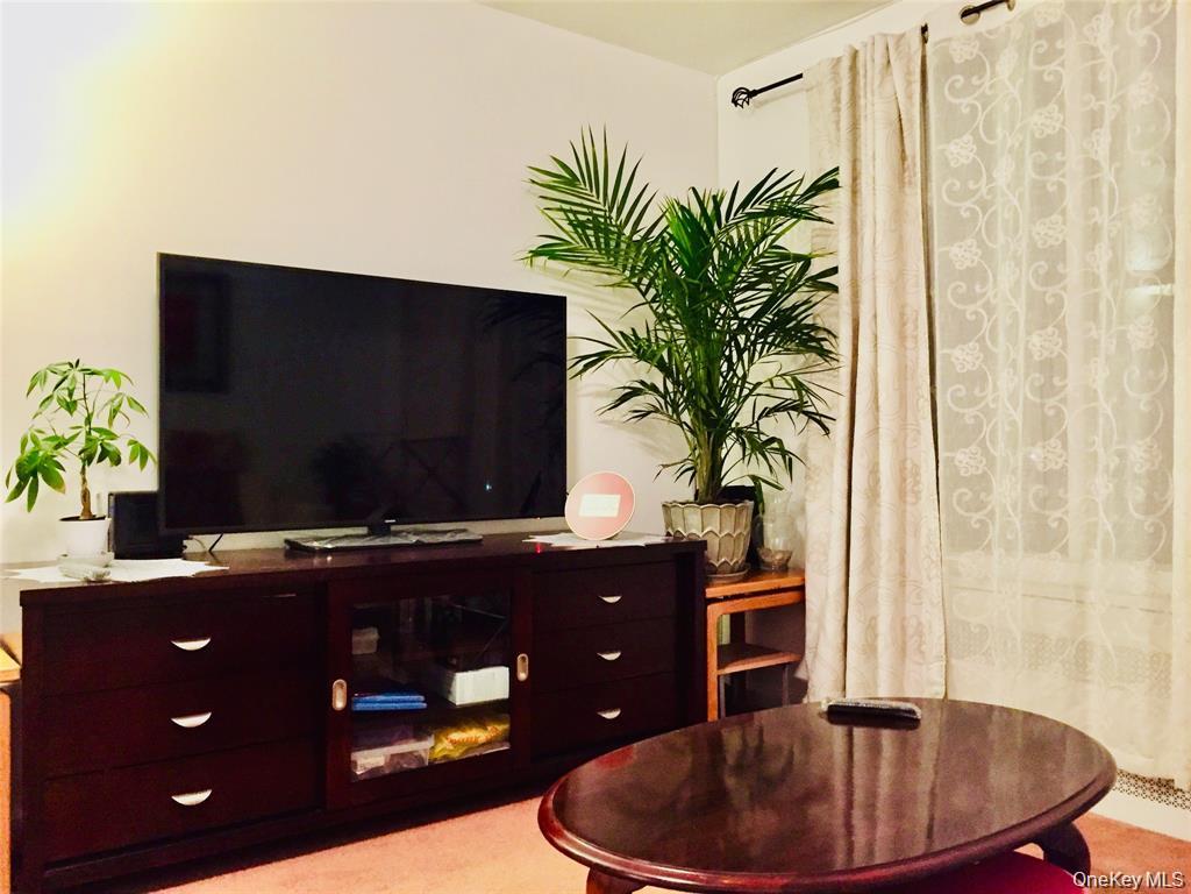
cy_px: 447
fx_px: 998
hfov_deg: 61.7
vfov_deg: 48.2
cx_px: 596
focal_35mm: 29
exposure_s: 1/17
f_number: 2.2
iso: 250
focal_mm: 4.15
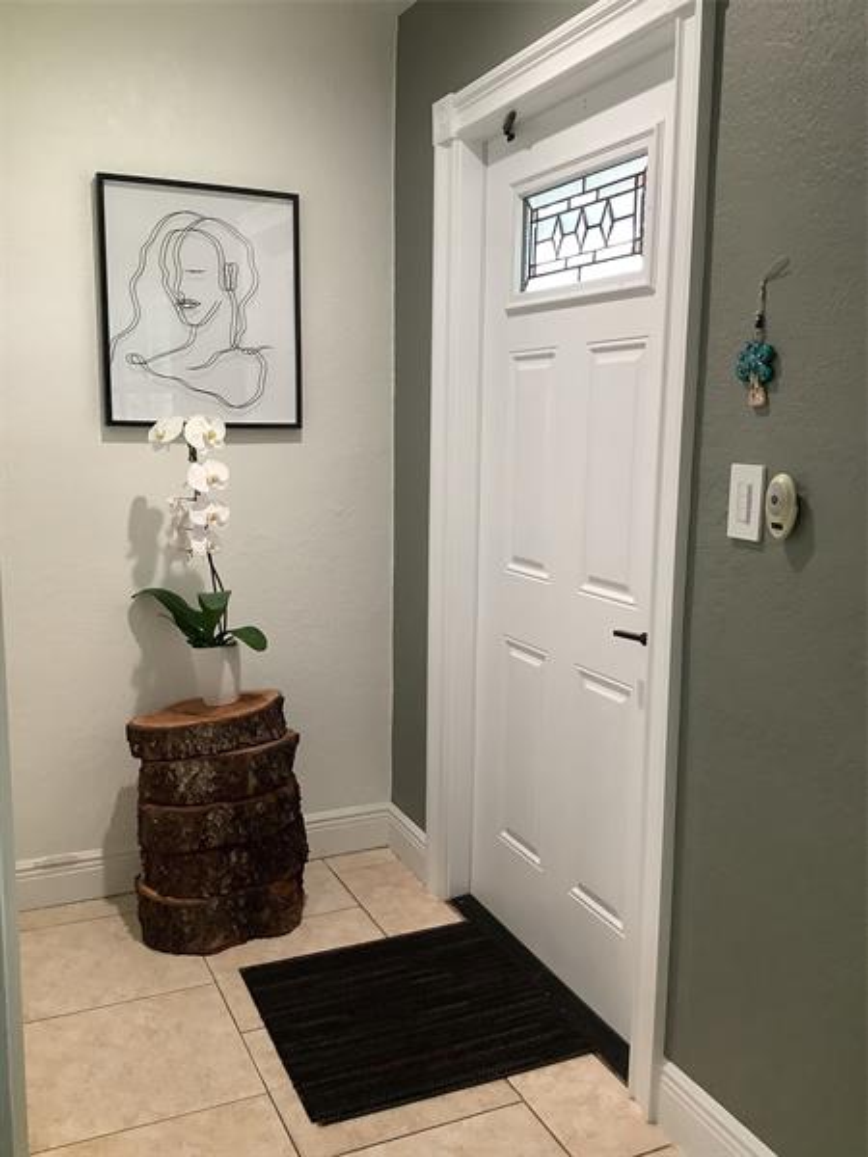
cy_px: 578
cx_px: 434
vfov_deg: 58.4
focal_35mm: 31
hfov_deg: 45.4
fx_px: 1036
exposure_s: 1/60
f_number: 2.4
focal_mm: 3.3
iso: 200
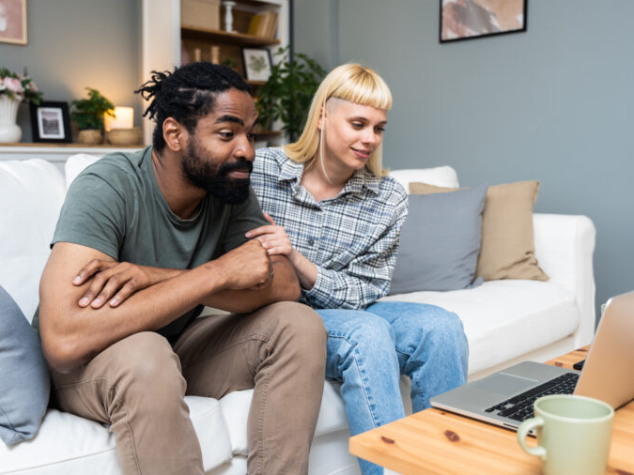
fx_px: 645
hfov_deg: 52.3
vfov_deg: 40.5
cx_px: 327
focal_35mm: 35
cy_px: 237
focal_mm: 32.2
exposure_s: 1/125
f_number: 2.8
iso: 160
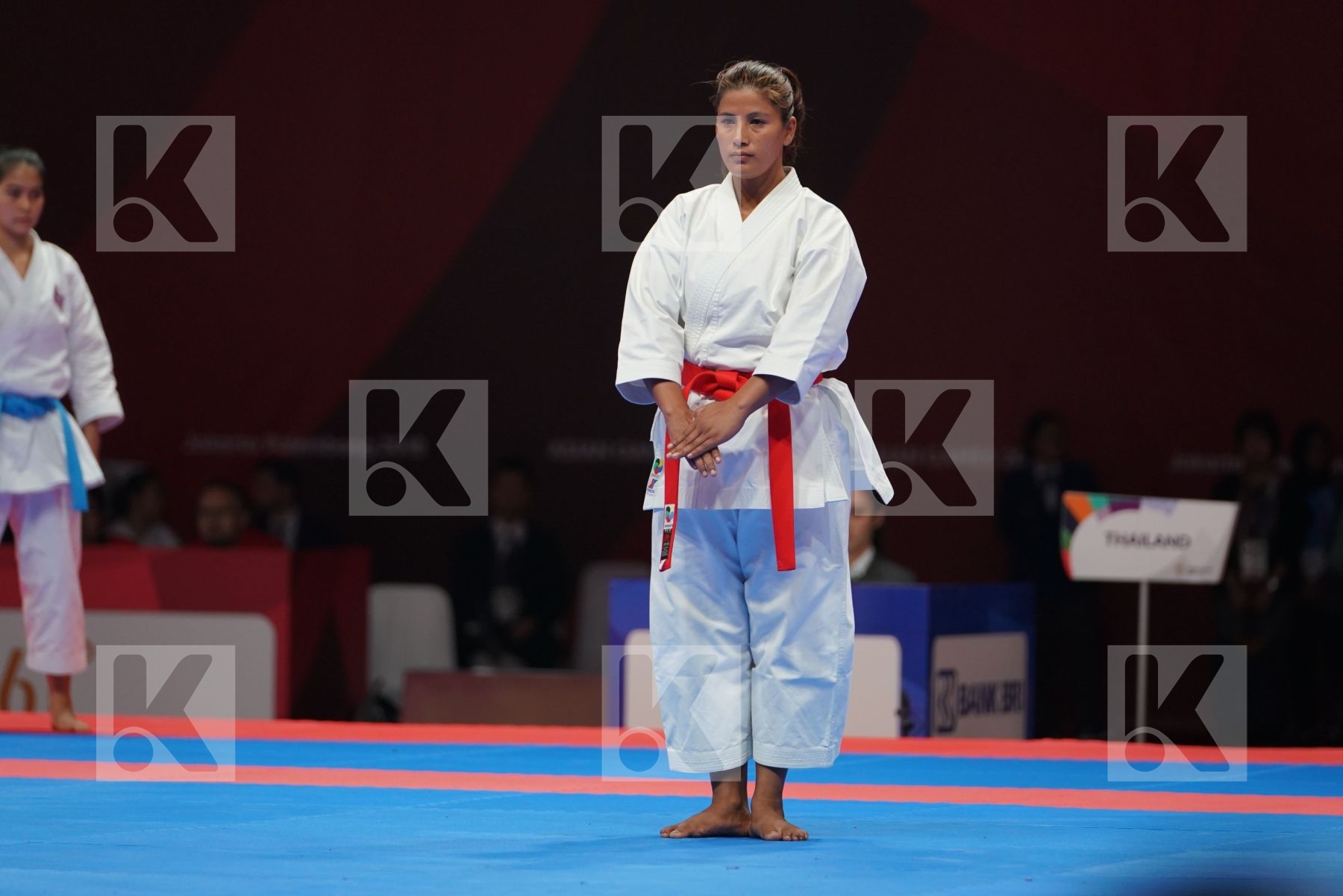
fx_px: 8766
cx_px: 672
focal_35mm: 235
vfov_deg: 5.8
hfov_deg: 8.8
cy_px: 448
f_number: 4
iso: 1600
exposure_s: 1/500
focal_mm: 235
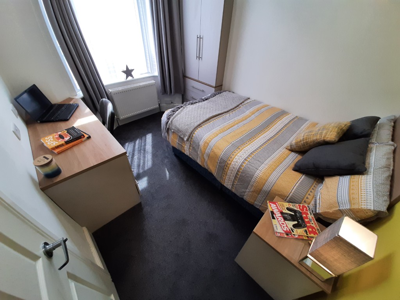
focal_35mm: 13
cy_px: 150
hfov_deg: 106.2
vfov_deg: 89.9
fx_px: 150
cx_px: 200
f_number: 2.2
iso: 64
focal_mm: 1.42
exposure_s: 1/100
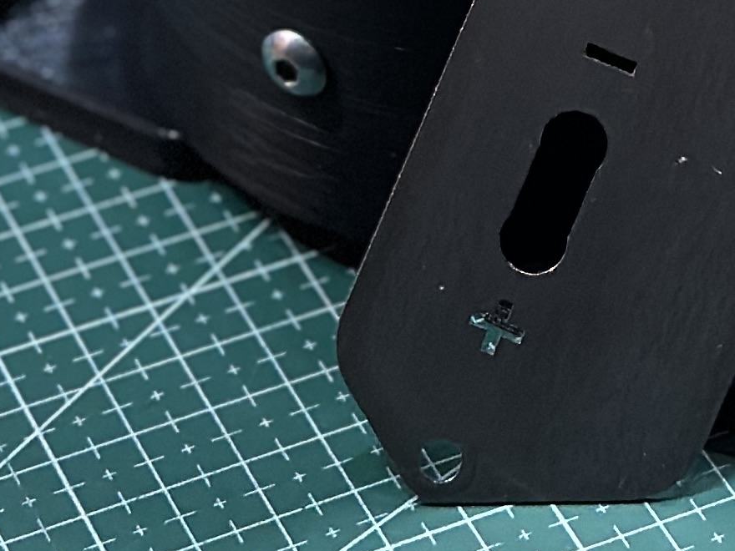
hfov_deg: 9.0
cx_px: 508
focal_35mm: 220
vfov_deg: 6.5
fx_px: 4671
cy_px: -628
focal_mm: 6.86
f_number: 1.78
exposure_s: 1/50
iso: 400
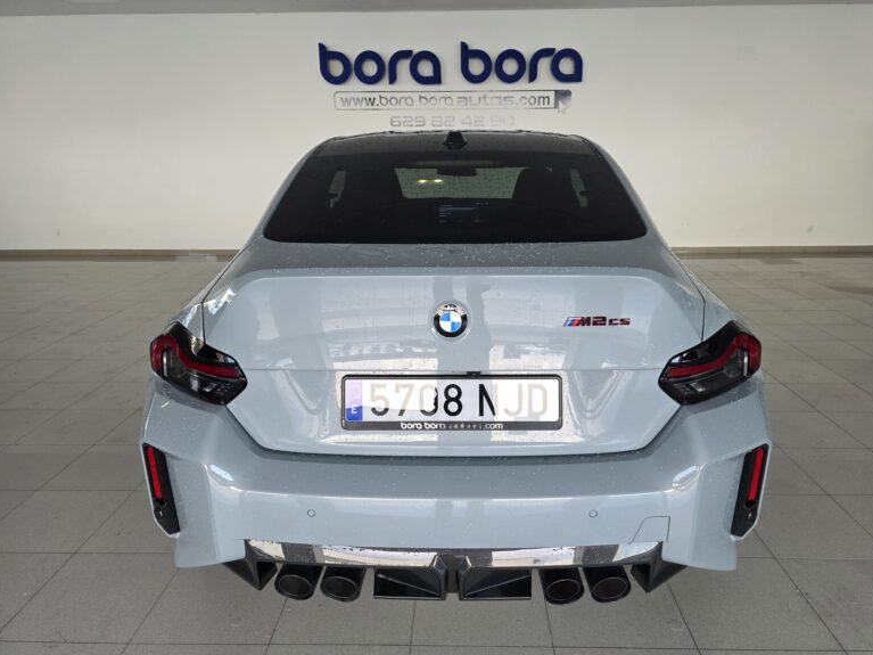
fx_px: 605
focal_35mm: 24
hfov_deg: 71.6
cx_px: 453
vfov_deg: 56.8
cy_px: 331
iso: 160
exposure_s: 1/100
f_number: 1.7
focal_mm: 6.3
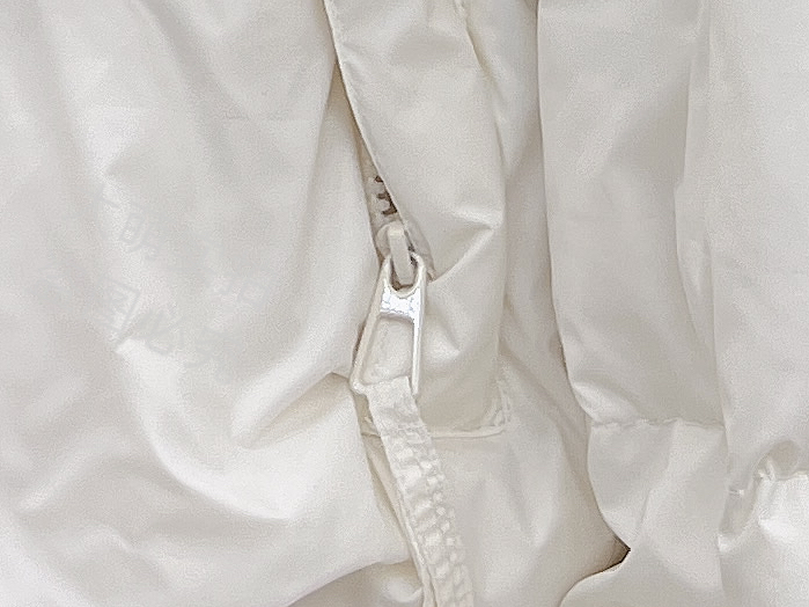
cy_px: -770
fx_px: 3505
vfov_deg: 9.1
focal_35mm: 150
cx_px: -369
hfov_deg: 12.6
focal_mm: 5.7
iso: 50
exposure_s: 1/385
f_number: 1.5
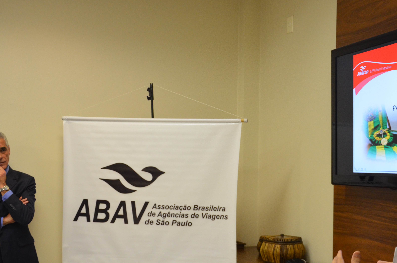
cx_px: 246
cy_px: 182
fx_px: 616
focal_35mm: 56
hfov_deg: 35.5
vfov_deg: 23.9
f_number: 4
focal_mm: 24
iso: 1000
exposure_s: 1/60
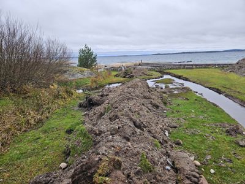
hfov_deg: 73.9
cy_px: 92
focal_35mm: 23
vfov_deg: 58.9
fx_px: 163
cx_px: 122
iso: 40
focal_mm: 5.4
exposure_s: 1/219
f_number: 1.8
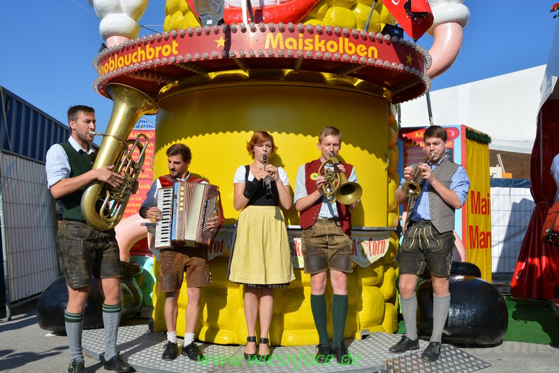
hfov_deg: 57.2
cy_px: 186
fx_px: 512
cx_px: 280
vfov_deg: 40.0
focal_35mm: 33
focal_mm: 22
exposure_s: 1/320
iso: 100
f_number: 9
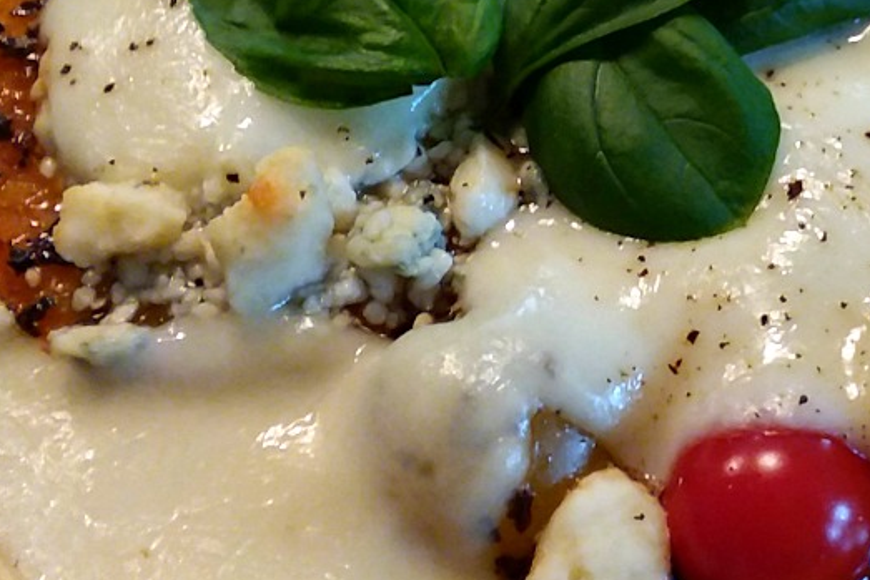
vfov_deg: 17.8
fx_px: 1813
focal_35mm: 75
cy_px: 17
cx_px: 850
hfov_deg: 25.8
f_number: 1.9
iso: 67
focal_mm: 2.47
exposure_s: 1/30
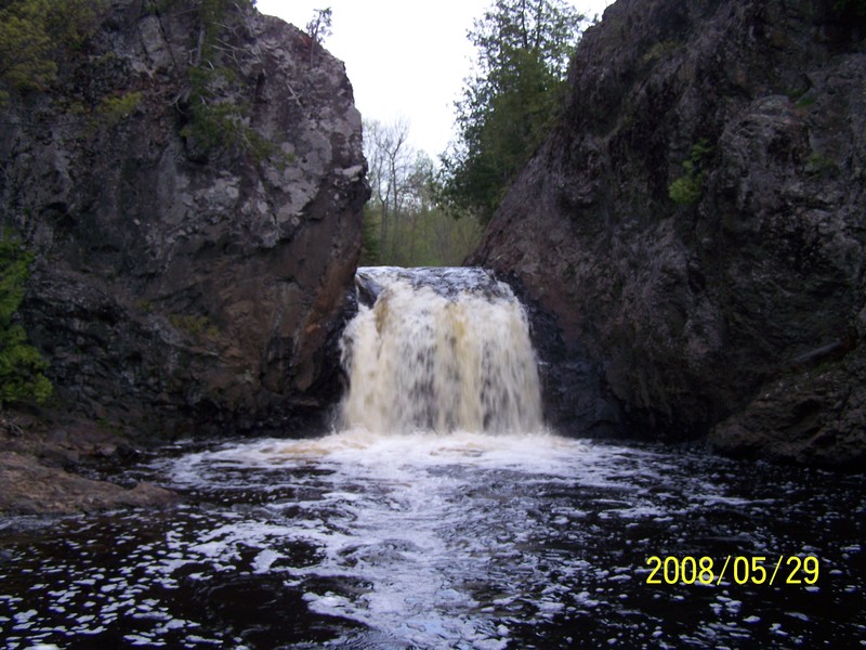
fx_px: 951
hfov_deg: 49.0
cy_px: 325
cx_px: 433
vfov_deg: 37.7
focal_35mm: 38
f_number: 2.8
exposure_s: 1/30
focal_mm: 6.3
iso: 64
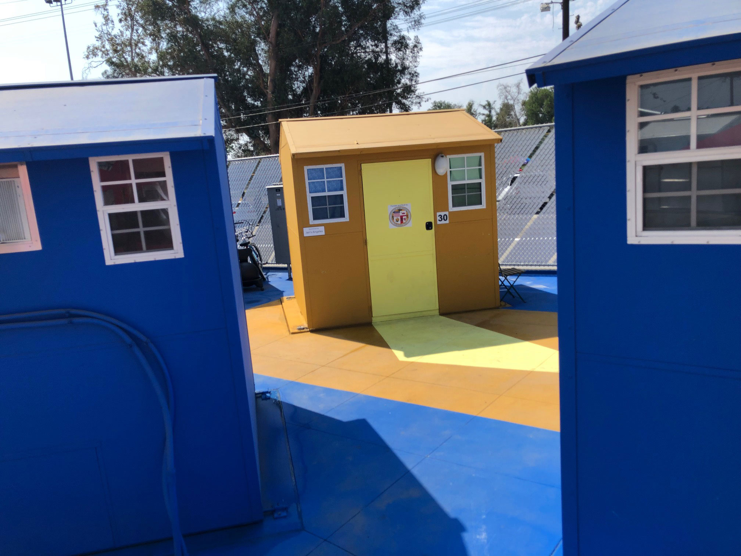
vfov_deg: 49.7
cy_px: 278
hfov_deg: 63.4
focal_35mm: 28
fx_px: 599
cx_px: 370
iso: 20
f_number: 1.8
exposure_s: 1/1548
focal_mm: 3.99
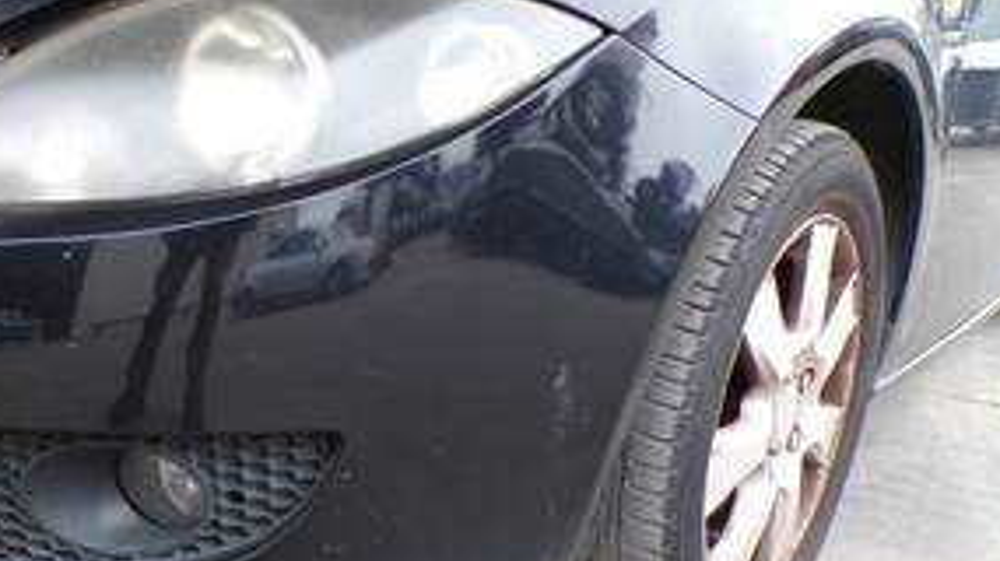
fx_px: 1166
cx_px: 256
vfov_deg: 26.6
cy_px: 445
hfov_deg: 44.9
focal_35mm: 44
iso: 100
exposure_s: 1/70
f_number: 4.4
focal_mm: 4.3
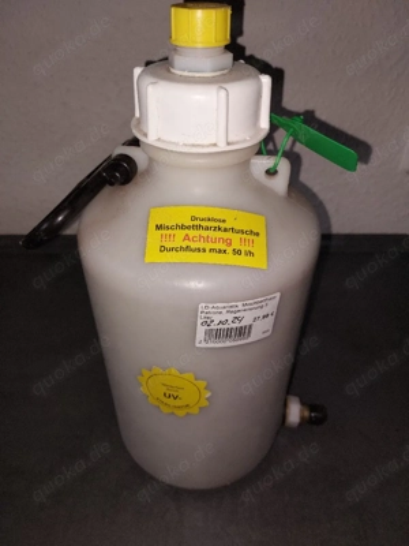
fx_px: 394
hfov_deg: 54.9
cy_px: 273
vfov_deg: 69.4
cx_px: 204
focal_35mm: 25
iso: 50
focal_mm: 5.23
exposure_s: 1/100
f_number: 1.8
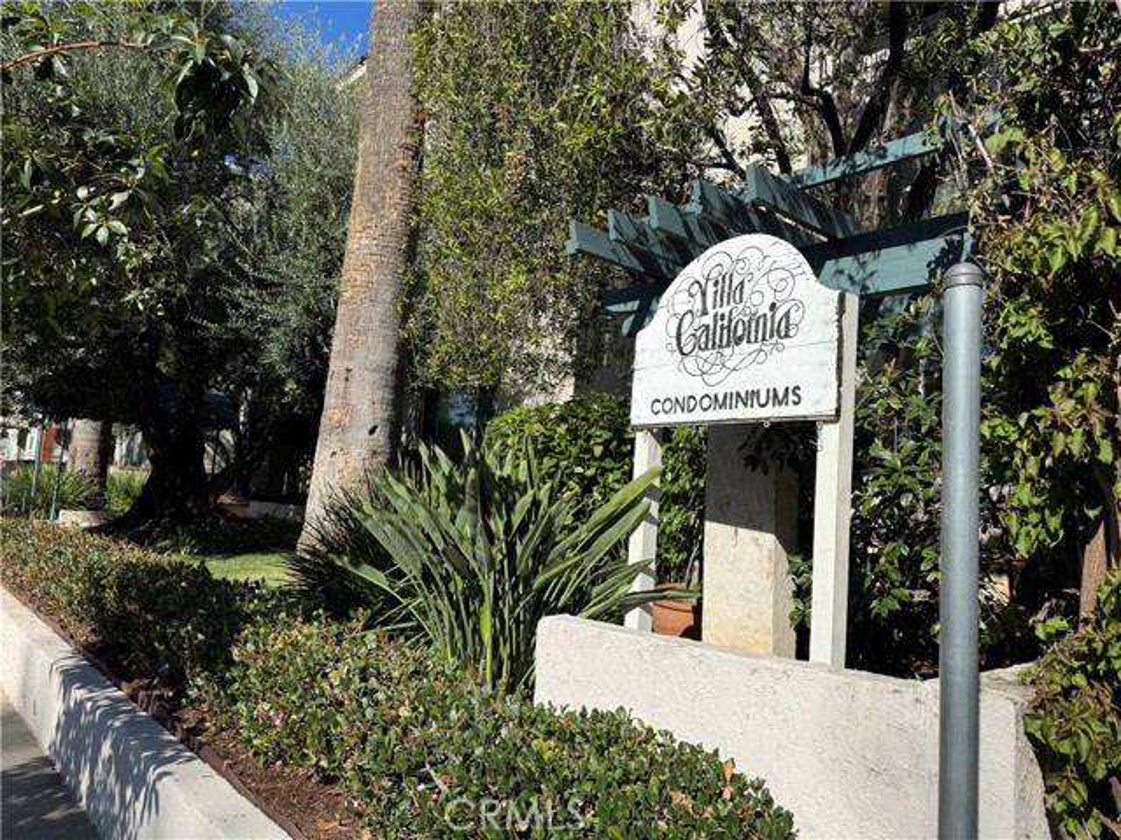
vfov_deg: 56.8
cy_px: 420
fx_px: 777
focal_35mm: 24
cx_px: 560
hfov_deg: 71.6
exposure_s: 1/4950
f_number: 1.78
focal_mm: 6.76
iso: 80
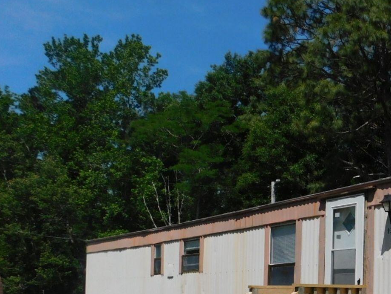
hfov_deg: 35.3
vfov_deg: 28.4
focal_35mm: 48
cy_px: 296
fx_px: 542
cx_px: 405
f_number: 6
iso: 125
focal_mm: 4
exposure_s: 1/800
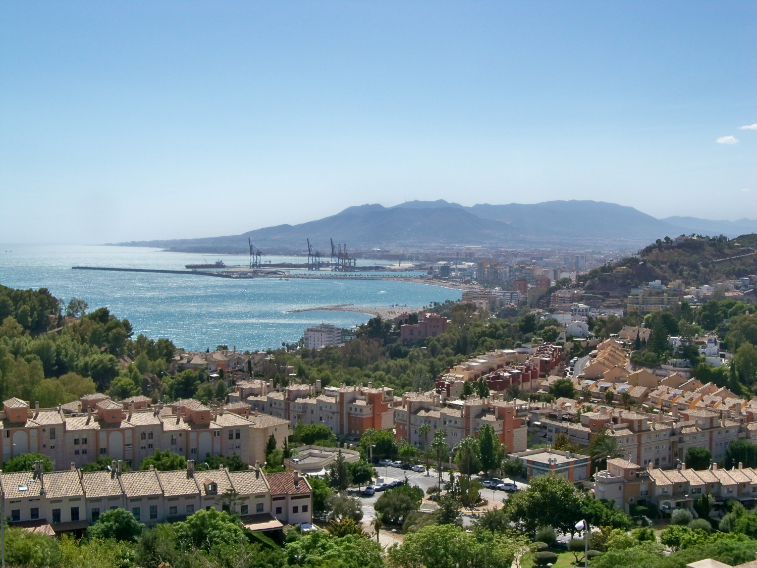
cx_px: 378
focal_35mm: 50
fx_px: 1093
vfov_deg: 29.1
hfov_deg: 38.2
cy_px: 284
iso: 64
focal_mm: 8.8
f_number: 3.8
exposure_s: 1/1250
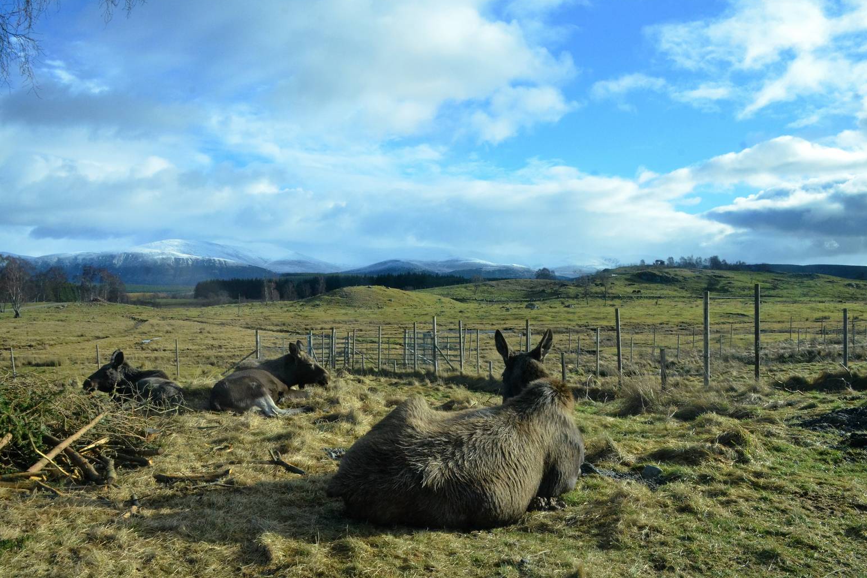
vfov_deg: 46.4
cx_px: 423
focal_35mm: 28
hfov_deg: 65.5
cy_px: 291
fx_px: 674
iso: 2500
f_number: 16
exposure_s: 1/1000
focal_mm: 18
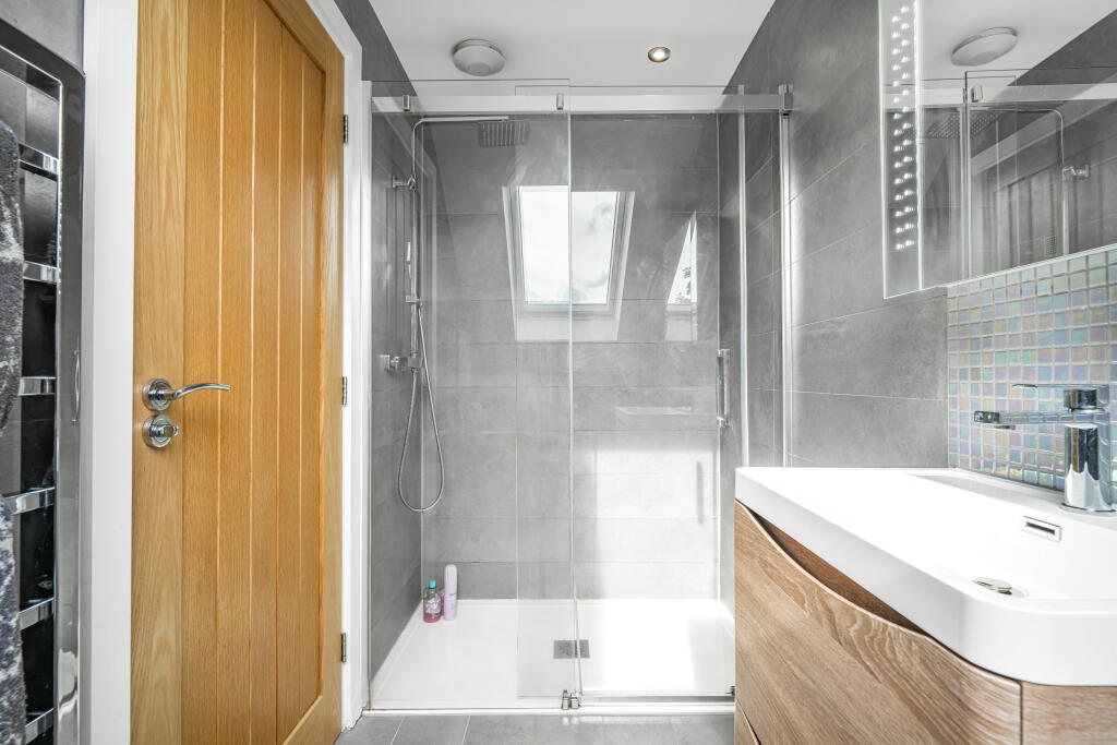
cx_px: 558
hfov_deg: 96.7
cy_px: 372
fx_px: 496
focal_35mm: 16
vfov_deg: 73.8
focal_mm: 16
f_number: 8
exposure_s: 1/25
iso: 100
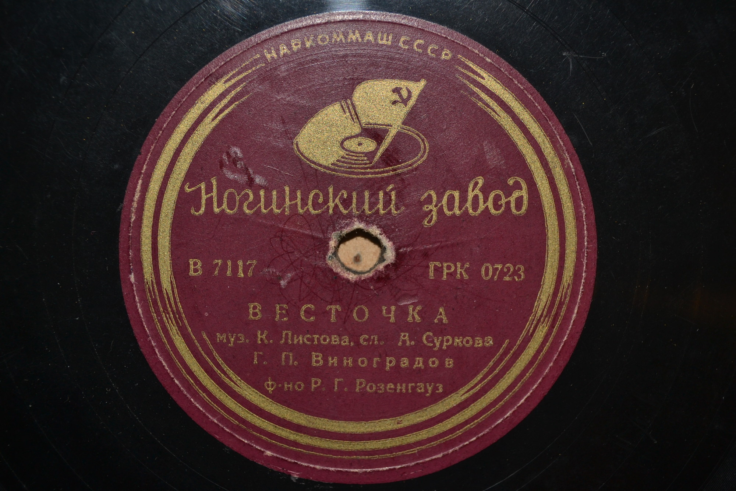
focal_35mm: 52
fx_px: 1073
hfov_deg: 37.9
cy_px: 246
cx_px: 368
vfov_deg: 25.7
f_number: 5
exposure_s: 1/60
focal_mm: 35
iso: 100
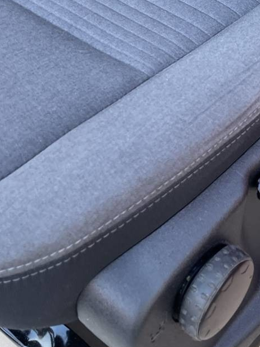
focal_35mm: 67
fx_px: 671
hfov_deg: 21.5
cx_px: 233
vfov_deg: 28.3
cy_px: 69
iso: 50
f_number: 1.6
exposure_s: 1/121
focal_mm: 4.2
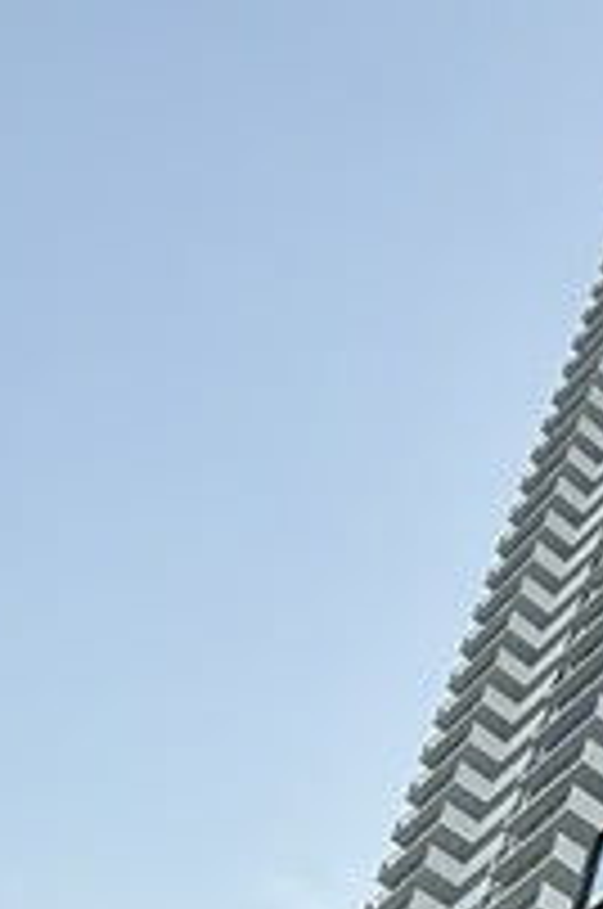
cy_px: 1449
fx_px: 1966
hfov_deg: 13.7
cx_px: 1341
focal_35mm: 78
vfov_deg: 21.0
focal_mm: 2.22
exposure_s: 1/228
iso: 64
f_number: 2.2
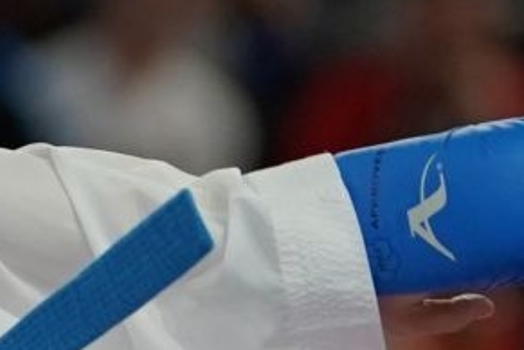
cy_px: 229
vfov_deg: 0.9
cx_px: 272
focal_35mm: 1505
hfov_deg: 1.4
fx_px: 21904
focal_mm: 162
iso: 1250
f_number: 2.8
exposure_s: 1/1000
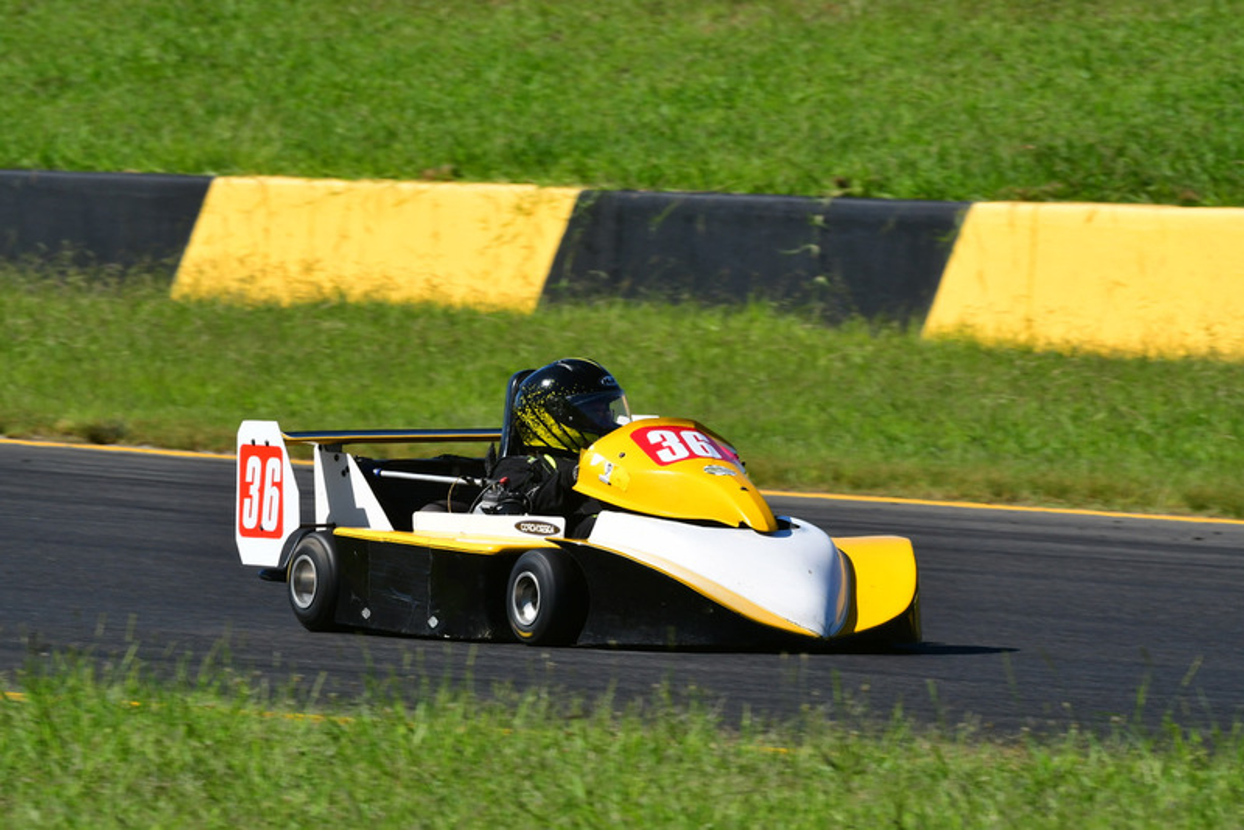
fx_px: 15036
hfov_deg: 4.7
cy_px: 415
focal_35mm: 435
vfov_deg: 3.2
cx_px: 622
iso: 500
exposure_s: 1/640
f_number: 13
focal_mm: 290
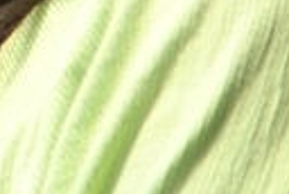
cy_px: -358
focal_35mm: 1874
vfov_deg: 0.7
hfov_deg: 1.1
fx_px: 15079
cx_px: -513
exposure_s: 1/350
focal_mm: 200
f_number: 6.3
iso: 200
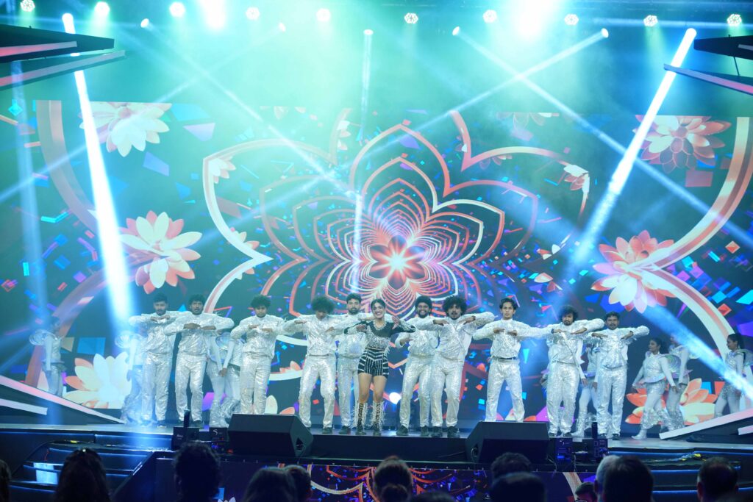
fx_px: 1778
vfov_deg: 16.1
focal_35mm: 85
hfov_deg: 23.9
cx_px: 376
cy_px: 251
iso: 1250
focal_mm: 85
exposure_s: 1/250
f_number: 4.5
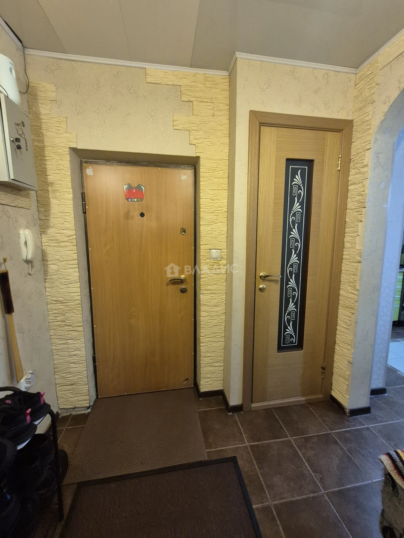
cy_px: 269
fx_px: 202
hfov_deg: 89.9
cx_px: 202
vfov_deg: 106.2
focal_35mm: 13
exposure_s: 1/50
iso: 400
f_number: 2.2
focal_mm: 1.74
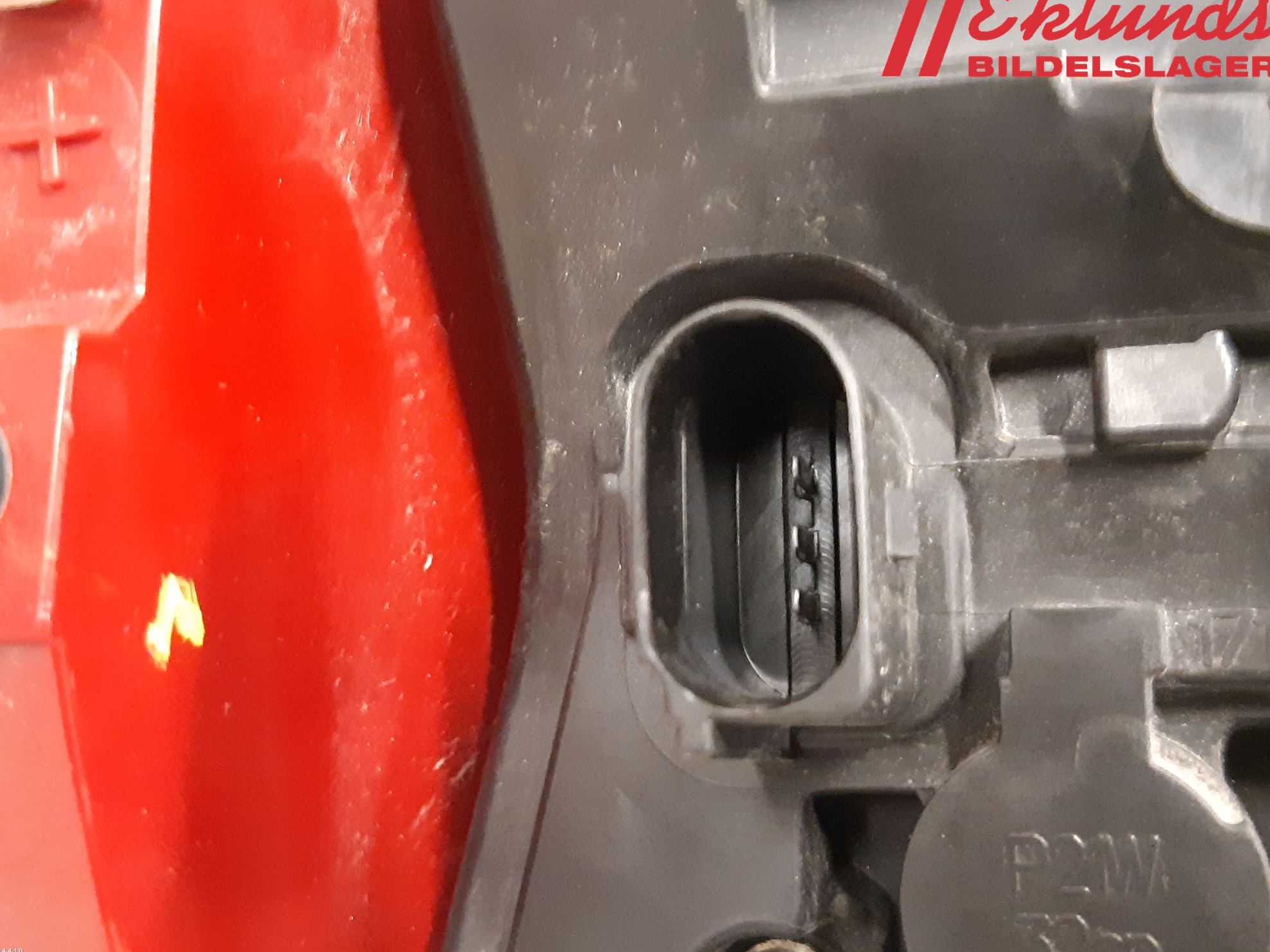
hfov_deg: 65.3
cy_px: 462
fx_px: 991
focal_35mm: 27
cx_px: 618
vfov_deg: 51.3
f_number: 1.7
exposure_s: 1/20
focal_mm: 3.93
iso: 640
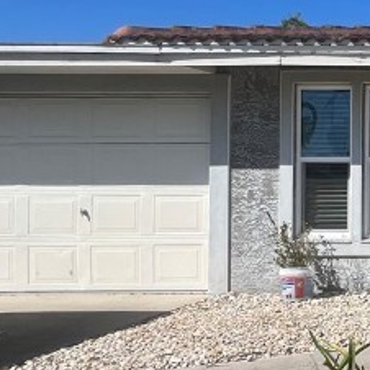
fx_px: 629
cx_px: 634
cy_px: 175
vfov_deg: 32.8
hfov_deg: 22.5
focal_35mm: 52
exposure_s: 1/2421
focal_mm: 1.57
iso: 32
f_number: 1.8
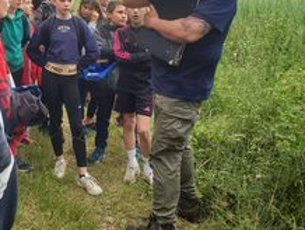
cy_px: 55
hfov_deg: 36.3
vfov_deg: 29.2
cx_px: 26
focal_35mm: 49
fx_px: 432
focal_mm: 4.3
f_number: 2.4
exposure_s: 1/216
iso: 50
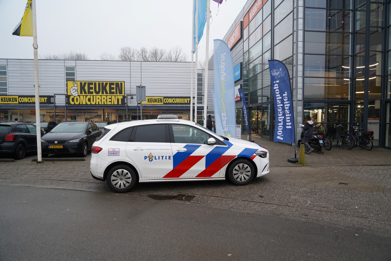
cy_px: 130
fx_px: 261
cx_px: 196
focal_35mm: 24
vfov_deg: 53.1
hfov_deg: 73.7
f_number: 4
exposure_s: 1/160
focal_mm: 24
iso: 320
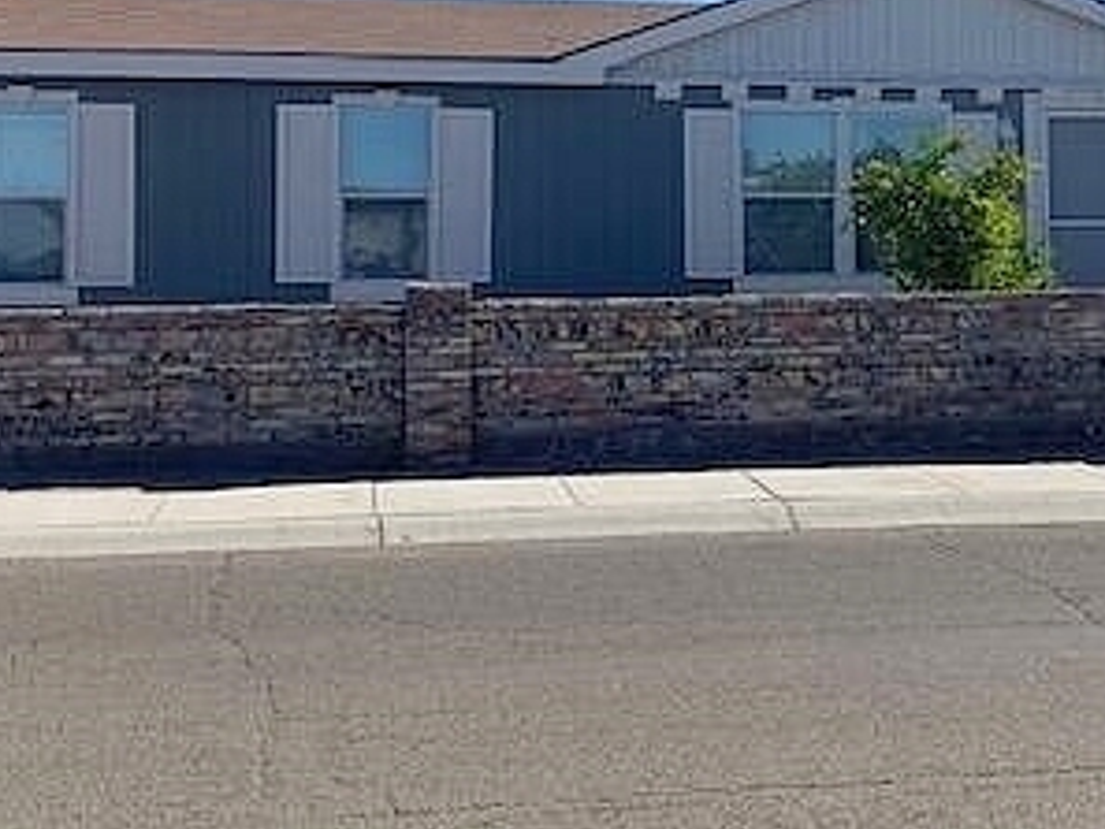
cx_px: 752
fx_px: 1788
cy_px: 208
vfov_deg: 25.8
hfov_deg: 34.0
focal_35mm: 56
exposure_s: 1/2421
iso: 25
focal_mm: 4.25
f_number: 1.8
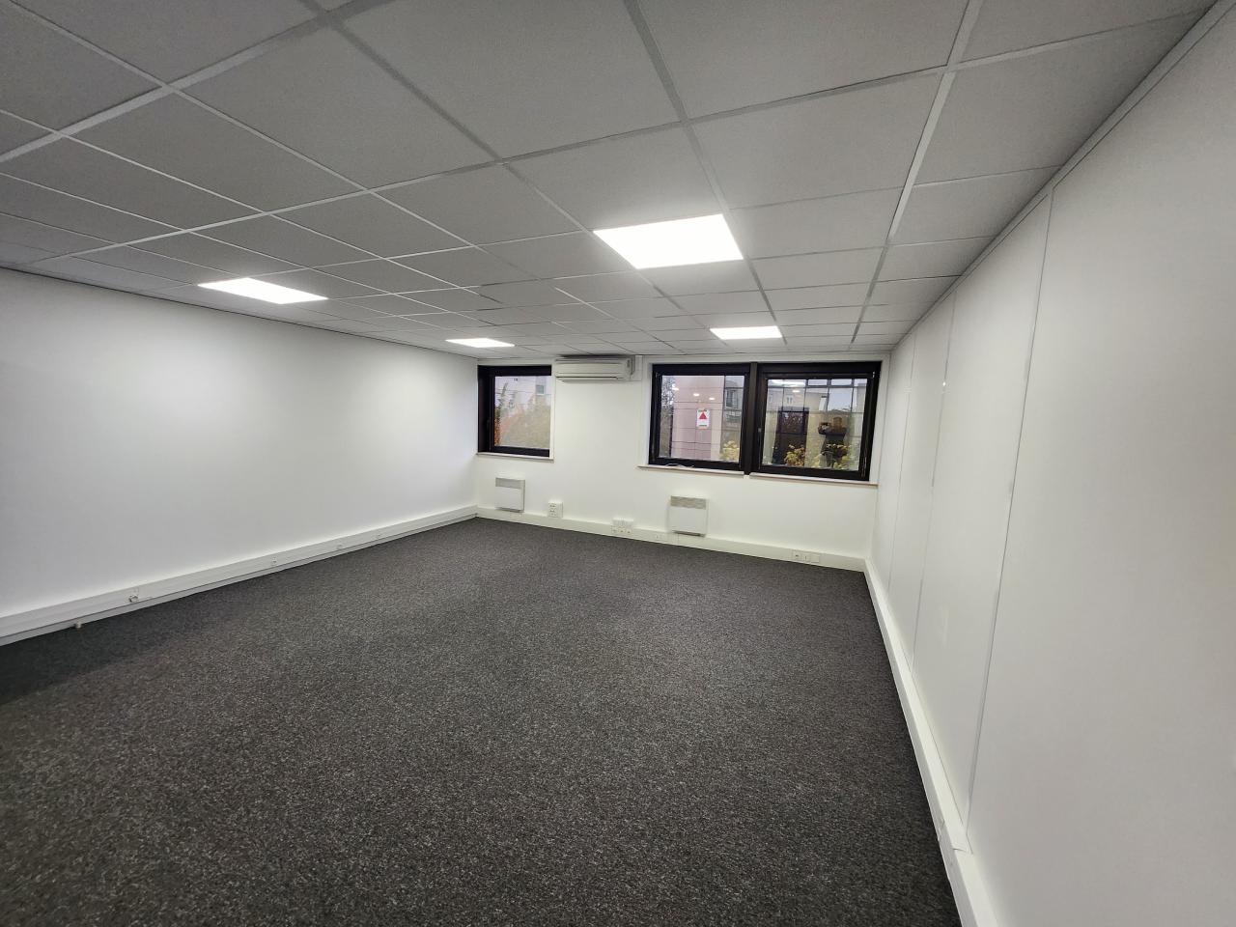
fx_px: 464
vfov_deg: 89.9
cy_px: 464
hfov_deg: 106.2
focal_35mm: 13
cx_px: 618
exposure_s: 1/50
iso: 200
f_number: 2.2
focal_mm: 1.74
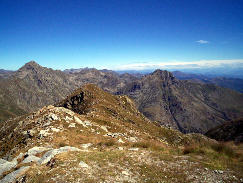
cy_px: 92
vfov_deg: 39.7
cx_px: 122
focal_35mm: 36
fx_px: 253
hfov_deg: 51.4
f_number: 4.5
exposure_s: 1/1362
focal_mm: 5.9
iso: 100
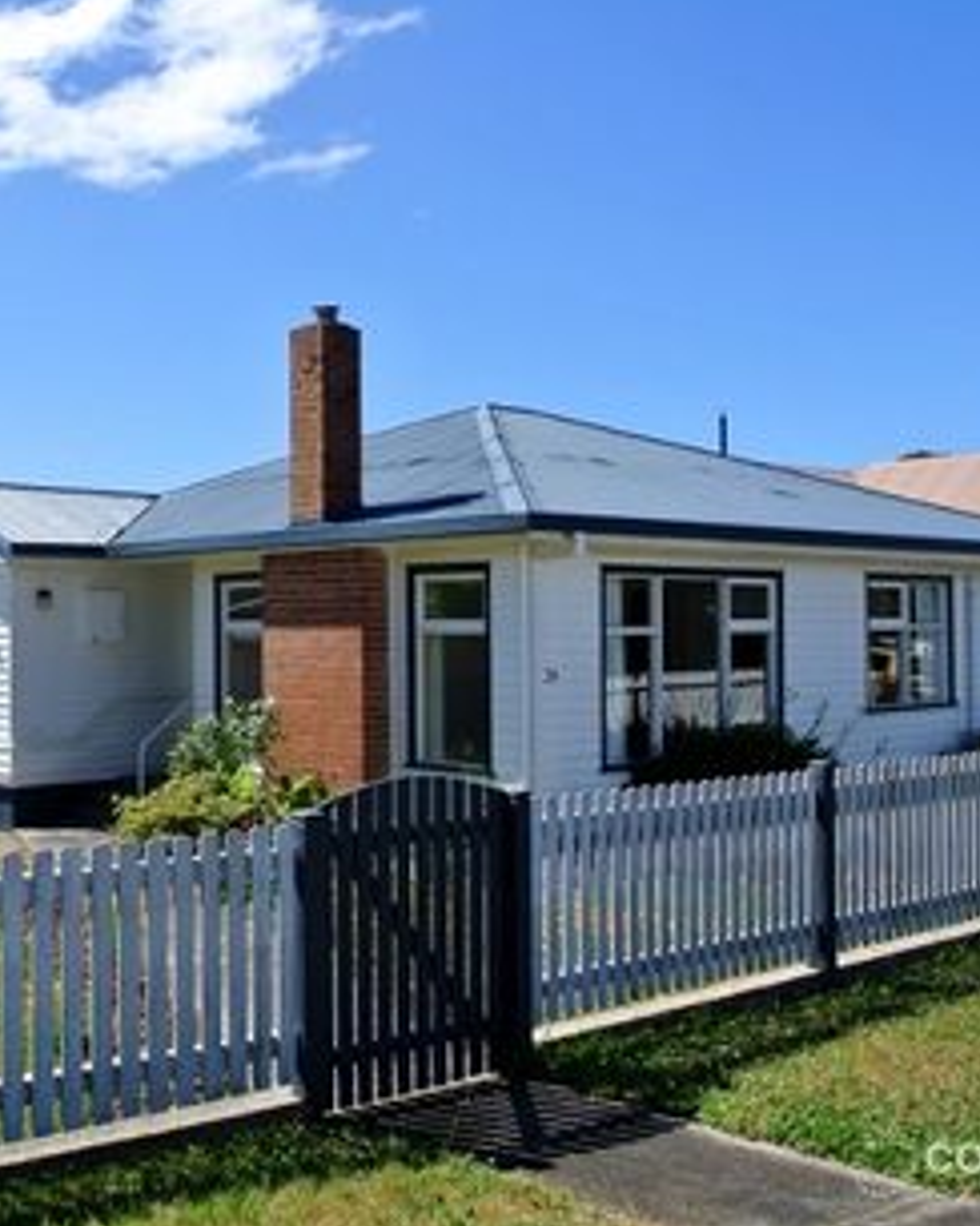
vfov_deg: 46.8
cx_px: 233
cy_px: 609
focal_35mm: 39
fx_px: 1414
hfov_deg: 37.2
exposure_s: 1/800
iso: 100
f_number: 4.5
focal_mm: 10
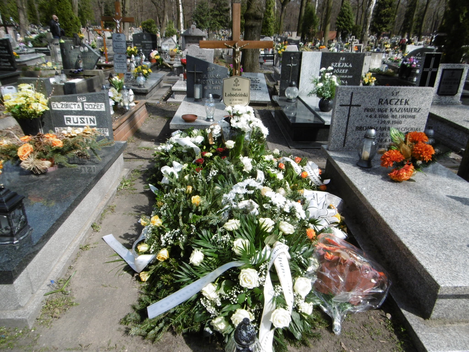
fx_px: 325
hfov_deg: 71.6
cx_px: 234
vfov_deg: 56.8
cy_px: 176
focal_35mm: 24
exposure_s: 1/800
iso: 100
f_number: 3.1
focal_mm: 4.3
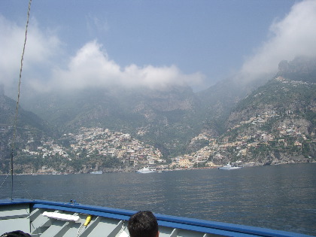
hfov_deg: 52.6
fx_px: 320
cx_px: 158
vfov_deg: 40.7
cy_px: 118
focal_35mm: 35
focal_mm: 5.8
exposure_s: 1/640
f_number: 4.3
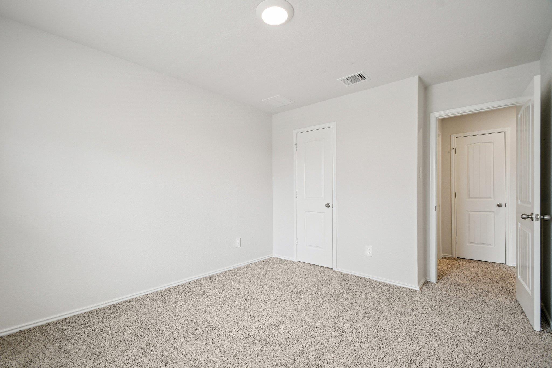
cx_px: 276
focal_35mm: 15
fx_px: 230
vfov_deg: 77.3
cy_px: 184
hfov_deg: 100.4
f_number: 8
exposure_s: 1/30
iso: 400
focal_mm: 10
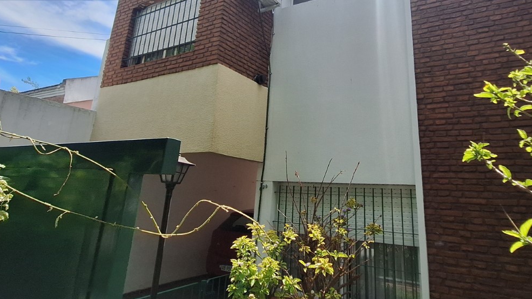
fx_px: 324
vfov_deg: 48.3
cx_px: 301
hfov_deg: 78.3
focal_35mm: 23
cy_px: 90
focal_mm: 1.74
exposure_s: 1/1825
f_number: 2.2
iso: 40
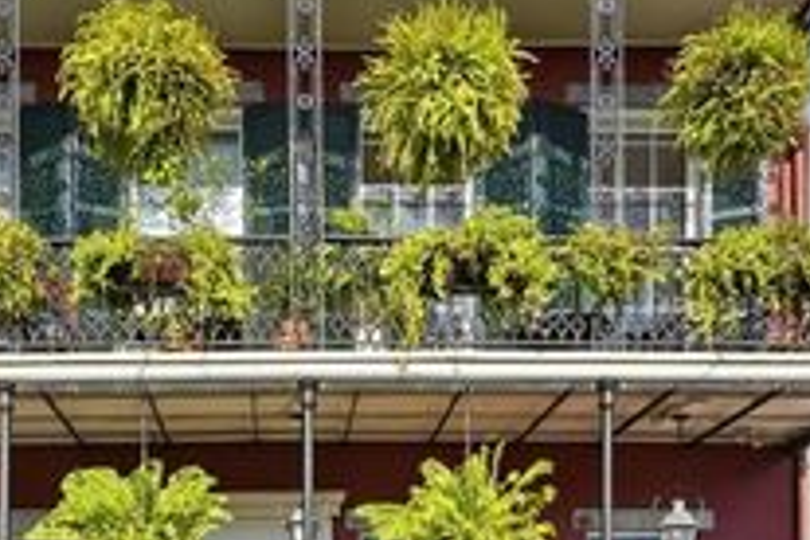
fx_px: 922
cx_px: 305
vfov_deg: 31.8
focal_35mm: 41
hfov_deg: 47.0
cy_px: 432
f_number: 11
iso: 800
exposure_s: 1/800
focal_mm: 17
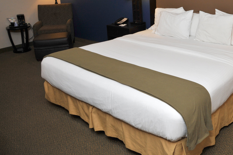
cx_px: 169
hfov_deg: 50.2
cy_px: 46
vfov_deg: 35.4
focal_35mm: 37
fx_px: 239
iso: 800
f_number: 11
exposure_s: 1/60
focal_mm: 24
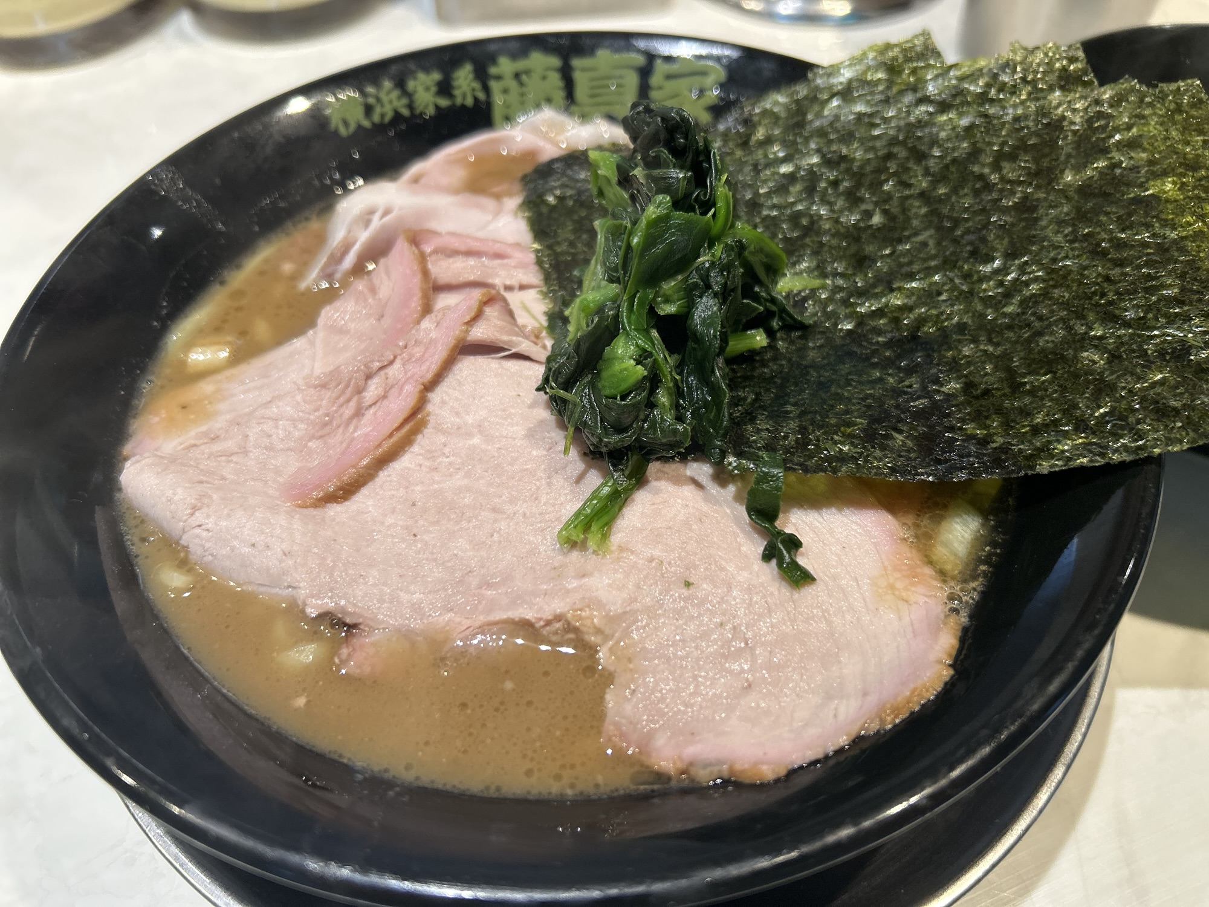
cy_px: 454
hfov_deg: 67.3
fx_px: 908
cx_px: 604
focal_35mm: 26
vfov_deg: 53.1
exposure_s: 1/50
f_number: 1.5
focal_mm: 5.7
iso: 100
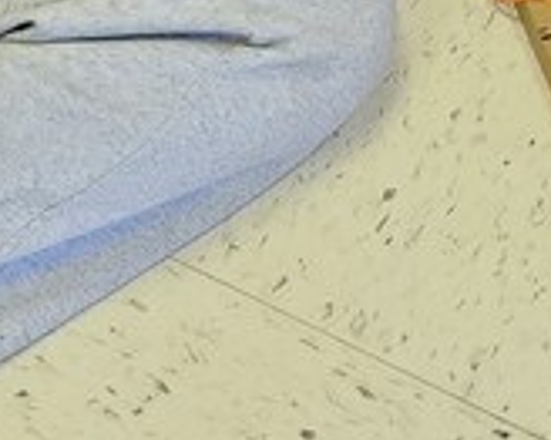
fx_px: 2282
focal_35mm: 140
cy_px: -739
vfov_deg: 9.4
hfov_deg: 13.5
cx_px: 622
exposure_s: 1/60
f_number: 1.8
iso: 640
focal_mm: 5.54
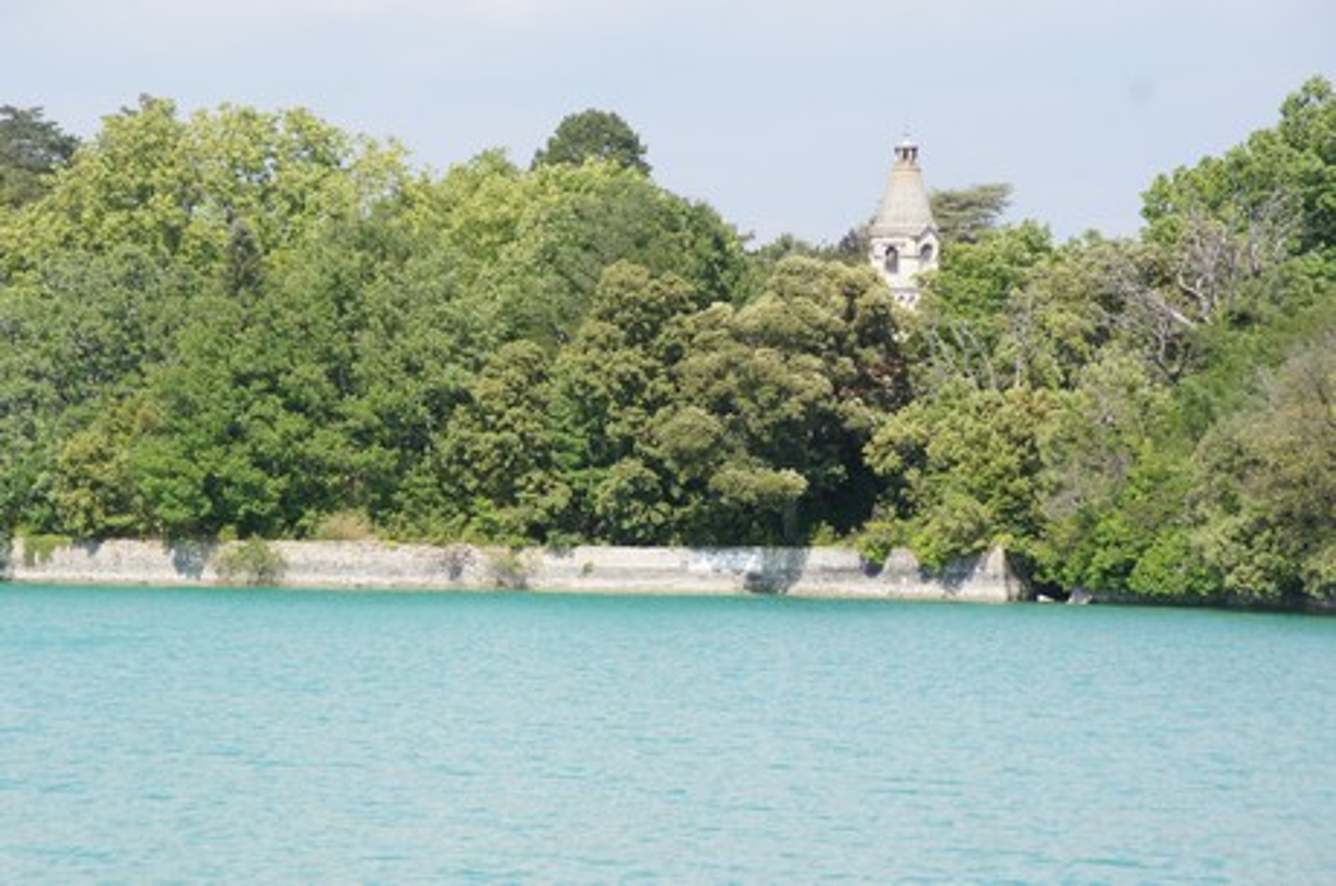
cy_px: 443
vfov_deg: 8.3
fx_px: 6113
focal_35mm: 165
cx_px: 668
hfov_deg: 12.5
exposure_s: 1/200
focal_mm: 110
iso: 100
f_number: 8
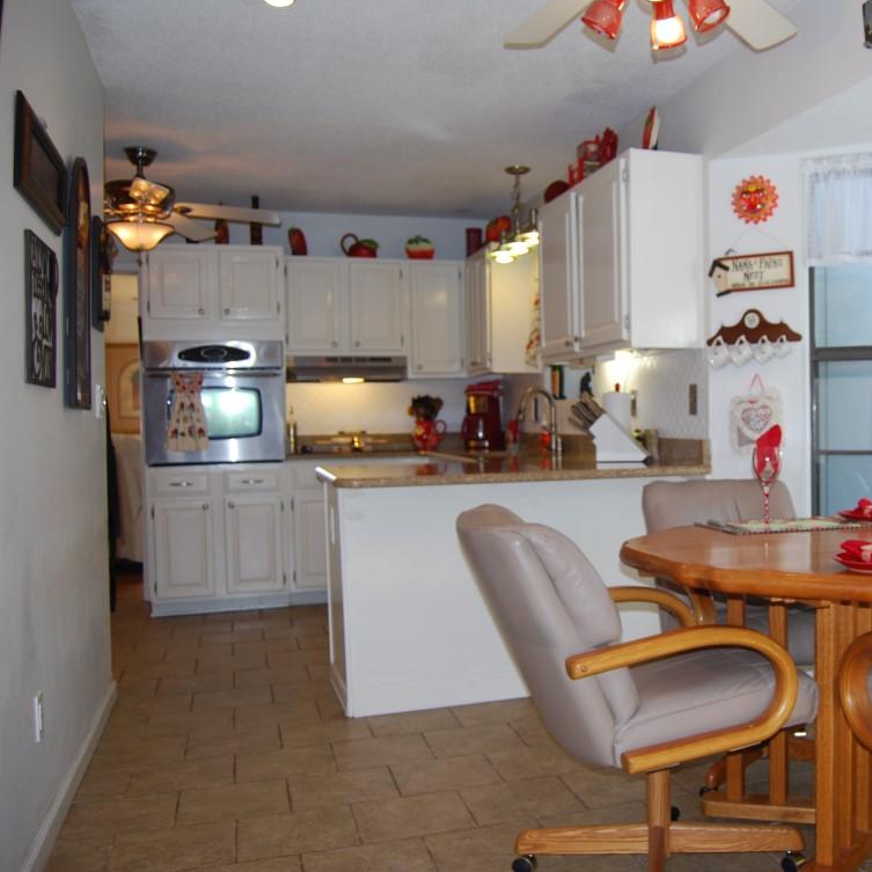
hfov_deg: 45.7
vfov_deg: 47.2
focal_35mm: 35
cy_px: 440
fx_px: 997
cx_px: 646
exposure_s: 1/60
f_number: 3.5
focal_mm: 18
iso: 200
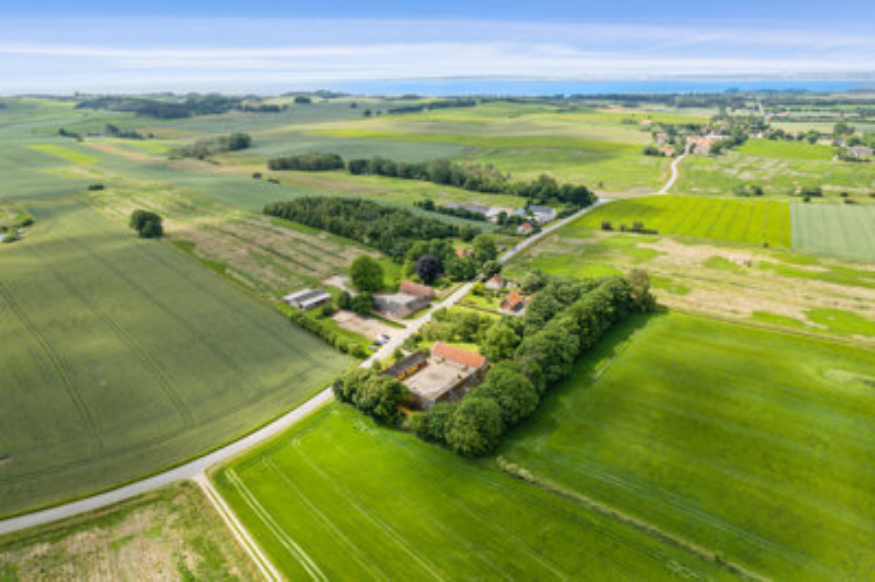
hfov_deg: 78.6
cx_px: 438
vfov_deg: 57.1
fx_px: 534
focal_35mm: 22
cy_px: 291
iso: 140
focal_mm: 8.38
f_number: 2.8
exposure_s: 1/2500
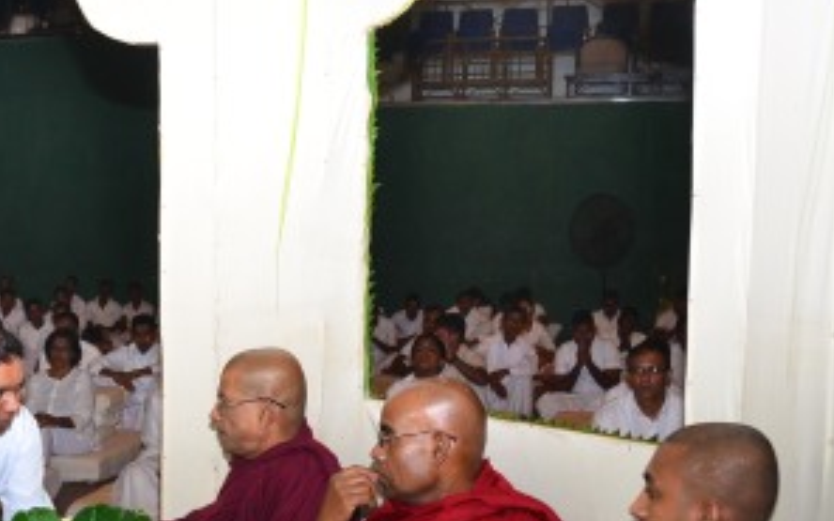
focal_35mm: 68
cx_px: 110
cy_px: 407
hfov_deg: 29.2
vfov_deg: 19.0
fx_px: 1546
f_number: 5.6
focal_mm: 22
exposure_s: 1/50
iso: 500
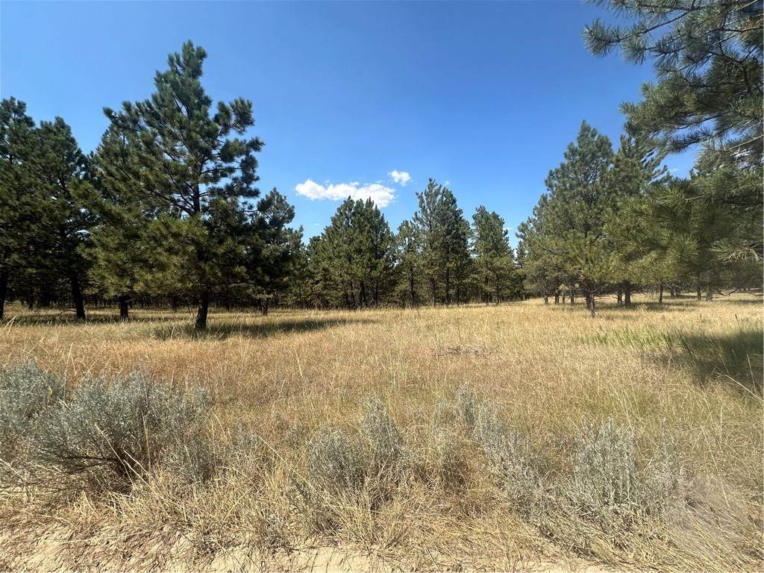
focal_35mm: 14
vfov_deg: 85.7
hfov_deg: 102.1
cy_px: 286
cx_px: 382
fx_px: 309
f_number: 2.2
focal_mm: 2.22
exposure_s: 1/1511
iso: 50
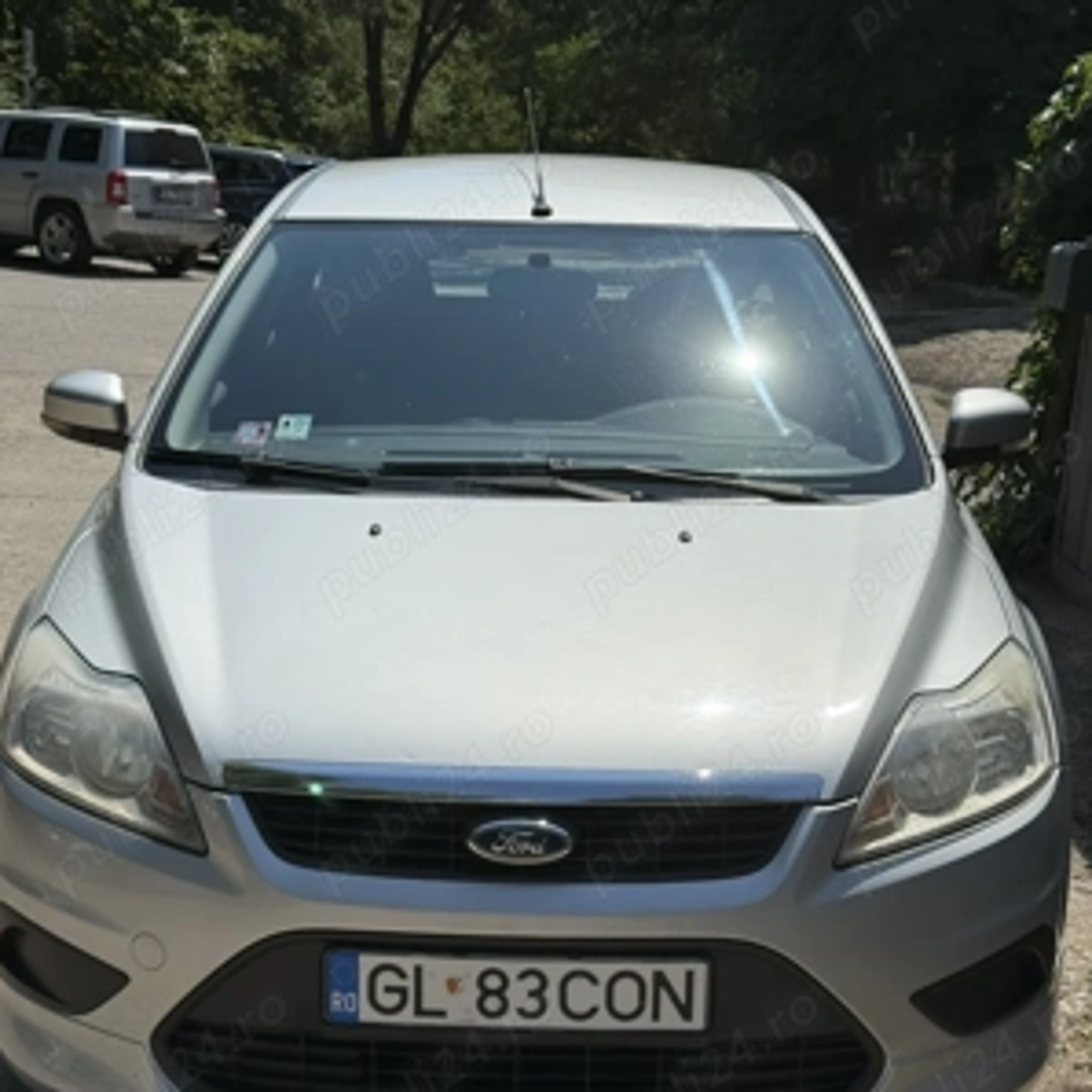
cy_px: 572
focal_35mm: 57
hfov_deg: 30.0
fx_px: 2034
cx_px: 546
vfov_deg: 30.0
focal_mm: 6.76
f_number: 1.78
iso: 50
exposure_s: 1/11364
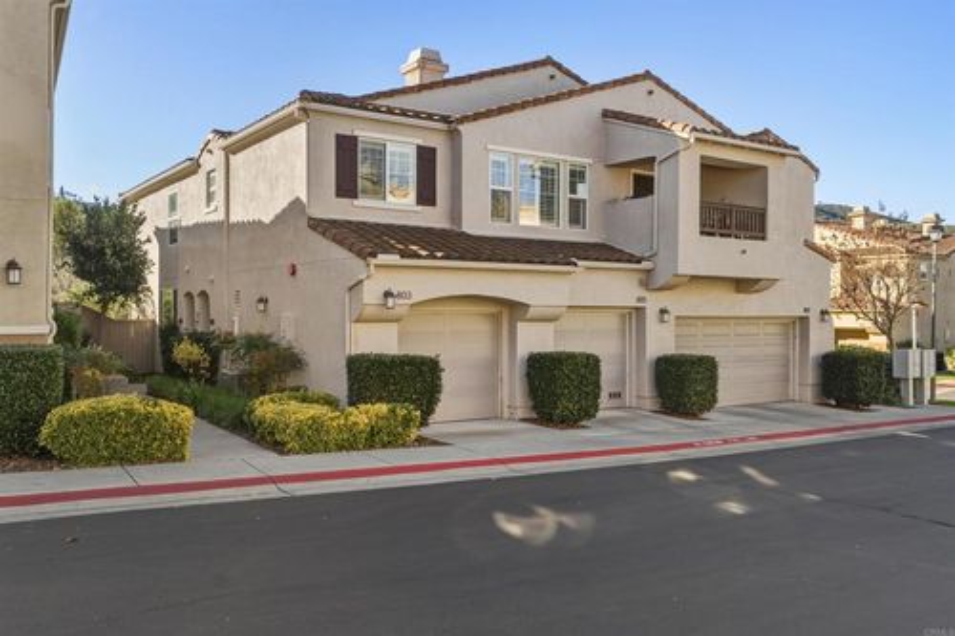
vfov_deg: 43.6
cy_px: 318
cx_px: 478
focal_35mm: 30
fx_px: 796
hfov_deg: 61.9
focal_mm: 20
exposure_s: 1/4000
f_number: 9
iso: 500
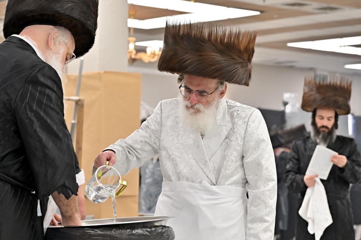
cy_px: 120
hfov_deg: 18.3
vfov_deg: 12.2
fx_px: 1123
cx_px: 180
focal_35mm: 112
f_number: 4
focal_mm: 75
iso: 800
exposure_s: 1/400
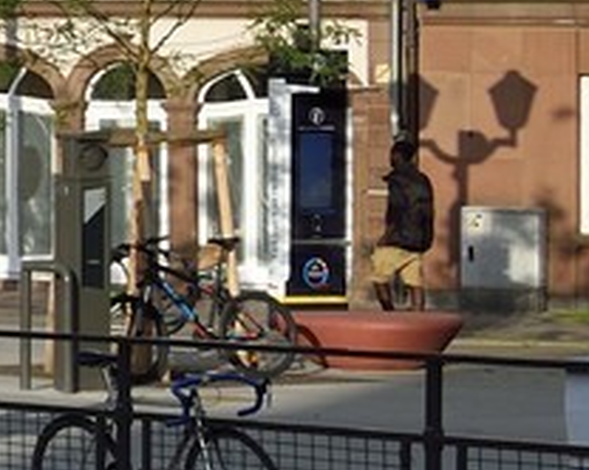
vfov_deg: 5.6
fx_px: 4772
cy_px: -6
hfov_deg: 6.2
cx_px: -1464
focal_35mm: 274
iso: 200
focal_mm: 38
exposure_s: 1/250
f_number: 11
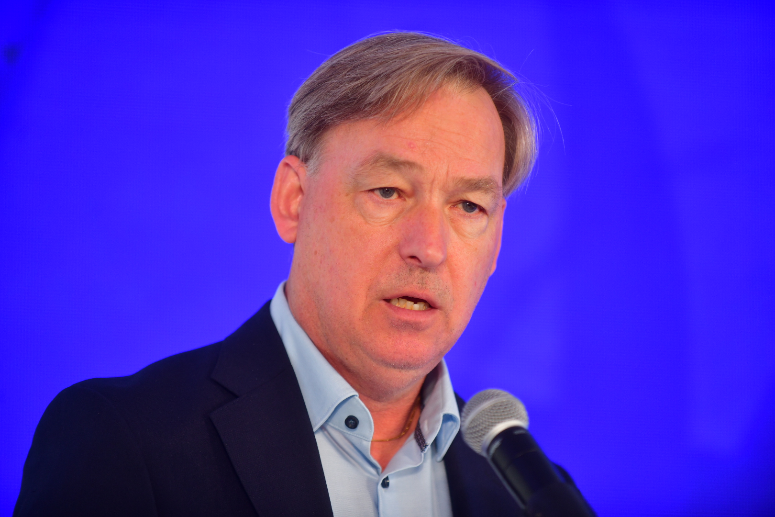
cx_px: 388
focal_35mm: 190
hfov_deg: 10.8
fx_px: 4090
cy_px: 258
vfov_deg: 7.2
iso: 320
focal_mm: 190
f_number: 2.8
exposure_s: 1/400
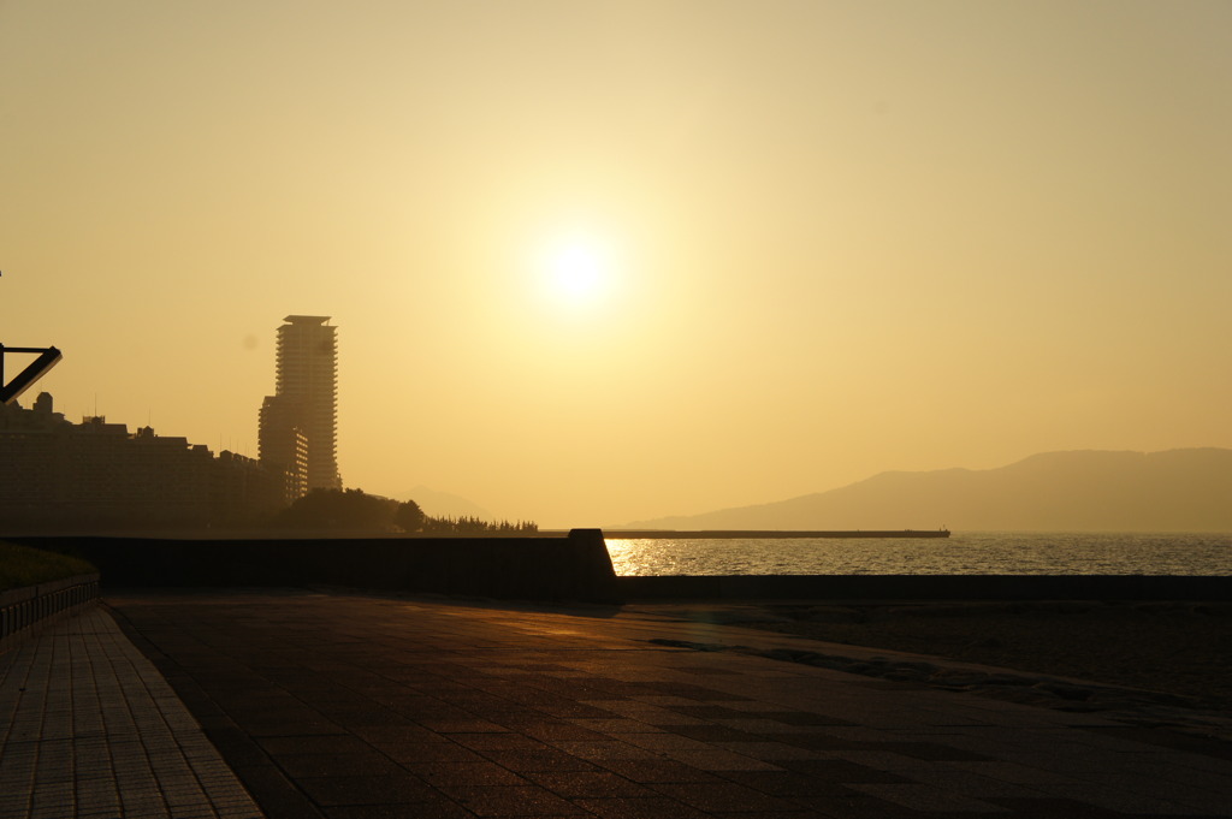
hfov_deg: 37.9
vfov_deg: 25.7
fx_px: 1795
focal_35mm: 52
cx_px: 616
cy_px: 410
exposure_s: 1/500
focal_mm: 35
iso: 200
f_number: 13
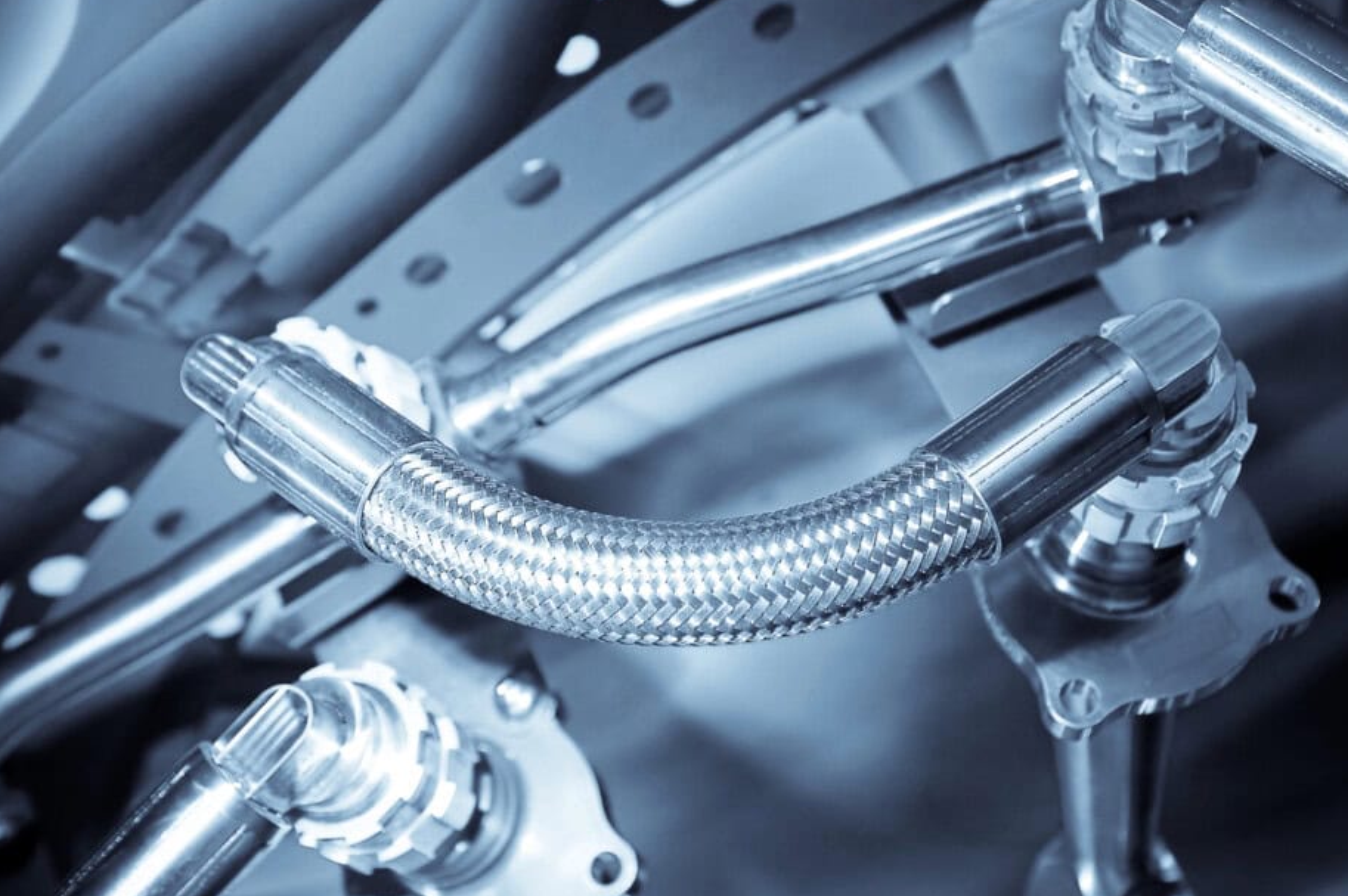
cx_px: 740
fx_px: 2656
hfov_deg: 28.5
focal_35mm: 71
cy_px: 357
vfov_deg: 19.1
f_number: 4
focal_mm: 36
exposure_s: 1/60
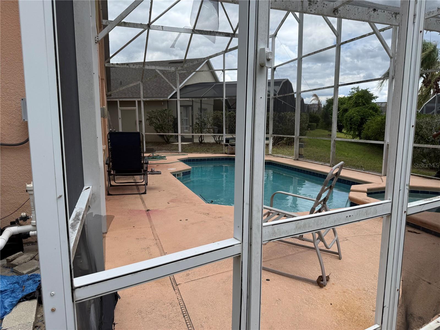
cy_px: 165
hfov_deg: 71.6
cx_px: 220
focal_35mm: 24
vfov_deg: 56.8
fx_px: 305
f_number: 1.78
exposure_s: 1/3759
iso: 80
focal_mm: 6.76
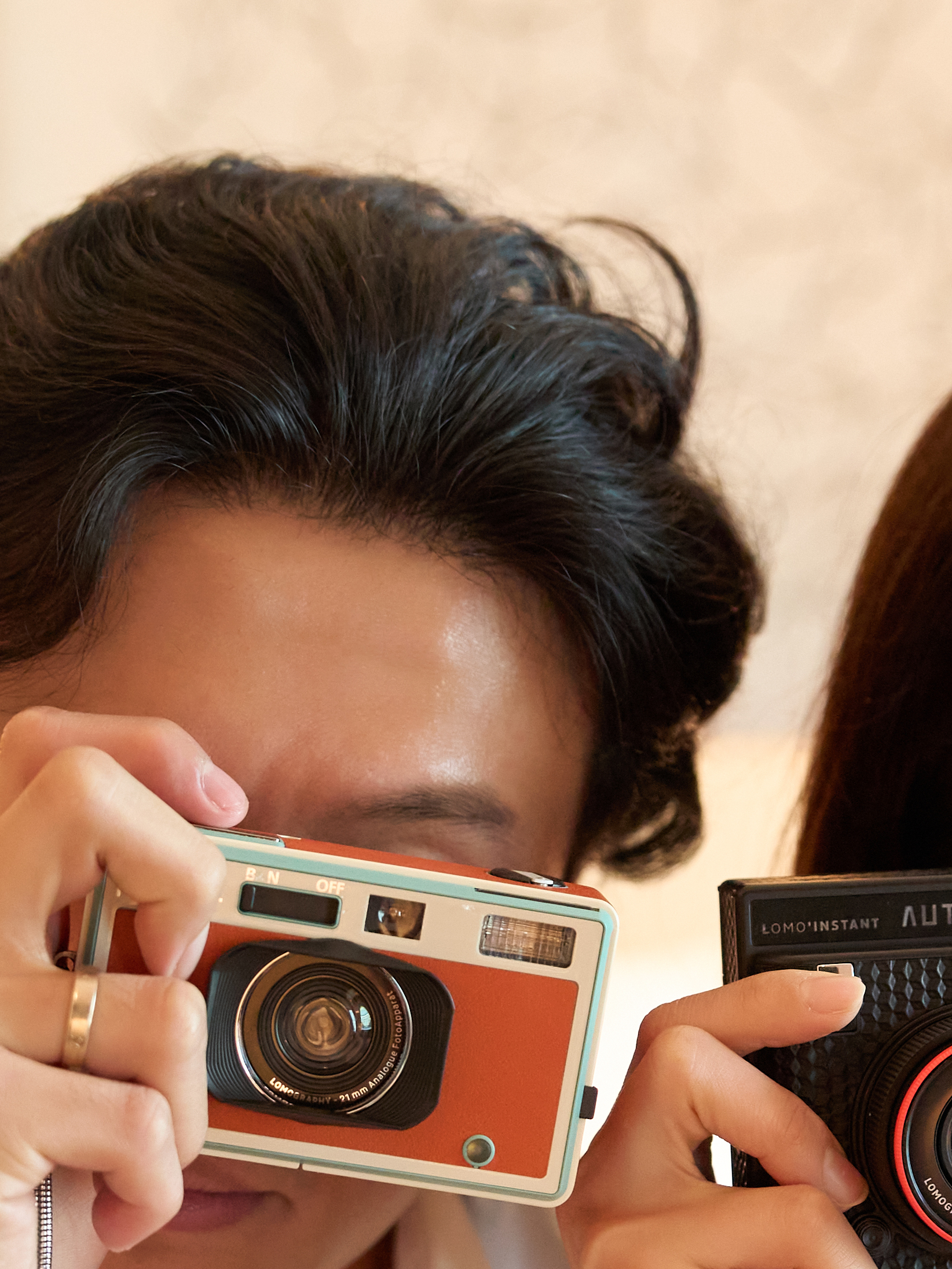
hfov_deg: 13.6
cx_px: 737
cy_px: 1037
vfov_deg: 18.0
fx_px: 3960
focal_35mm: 108
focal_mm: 42
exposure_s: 1/125
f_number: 2.8
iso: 2500
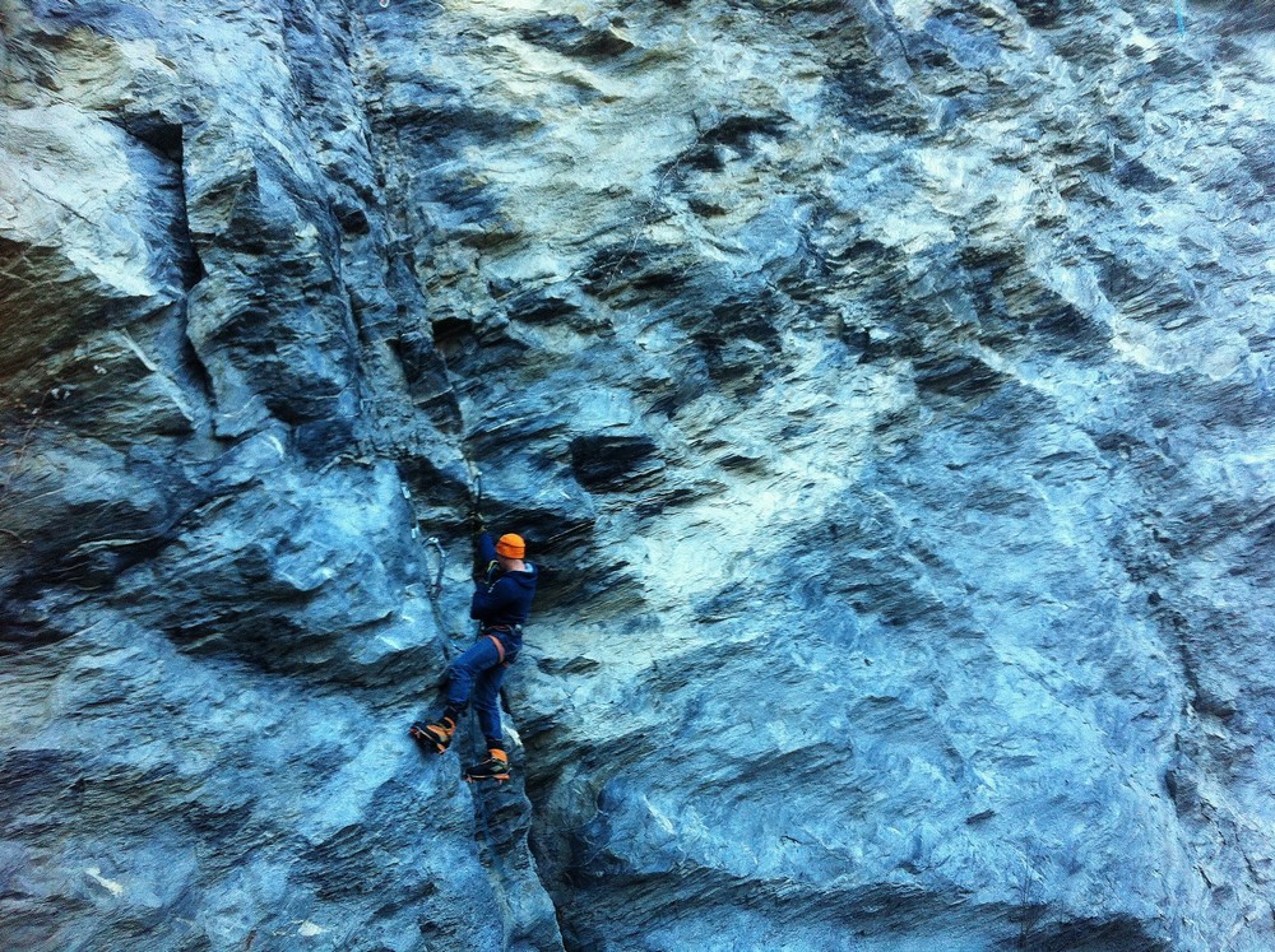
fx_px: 1287
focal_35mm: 35
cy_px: 476
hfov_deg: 52.7
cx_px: 638
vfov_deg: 40.6
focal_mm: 3.85
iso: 100
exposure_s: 1/40
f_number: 2.8
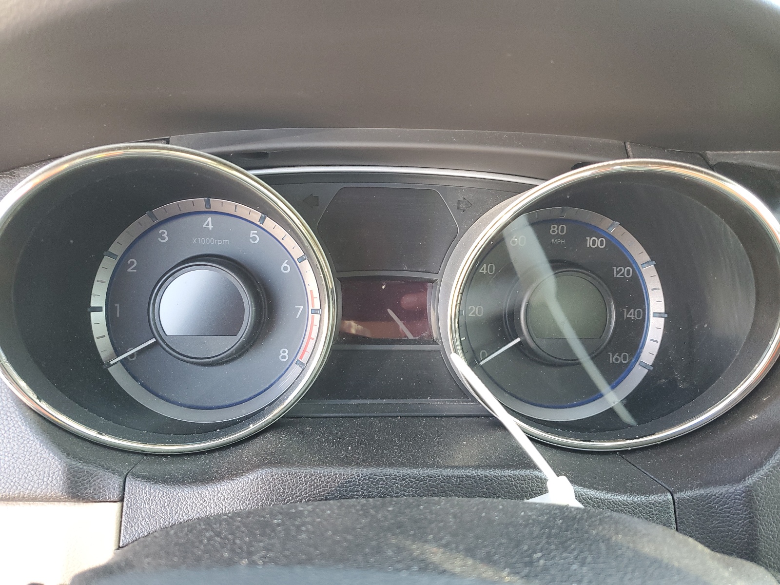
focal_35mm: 26
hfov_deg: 67.3
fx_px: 586
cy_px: 292
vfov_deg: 53.1
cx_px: 390
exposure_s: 1/60.2
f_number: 1.5
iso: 100
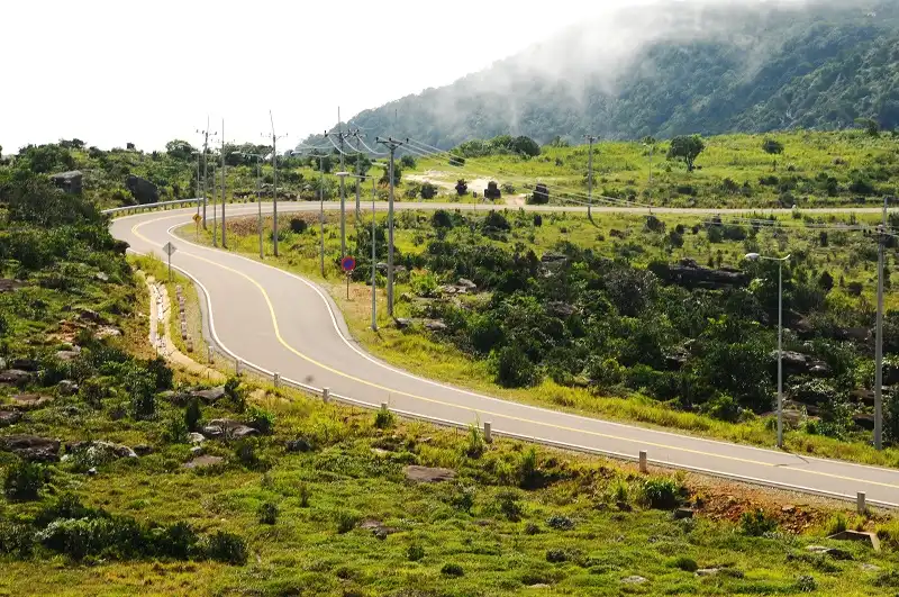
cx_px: 450
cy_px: 298
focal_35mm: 142
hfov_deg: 14.4
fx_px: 3553
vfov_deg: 9.6
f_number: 11
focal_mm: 95
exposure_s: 1/250
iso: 200
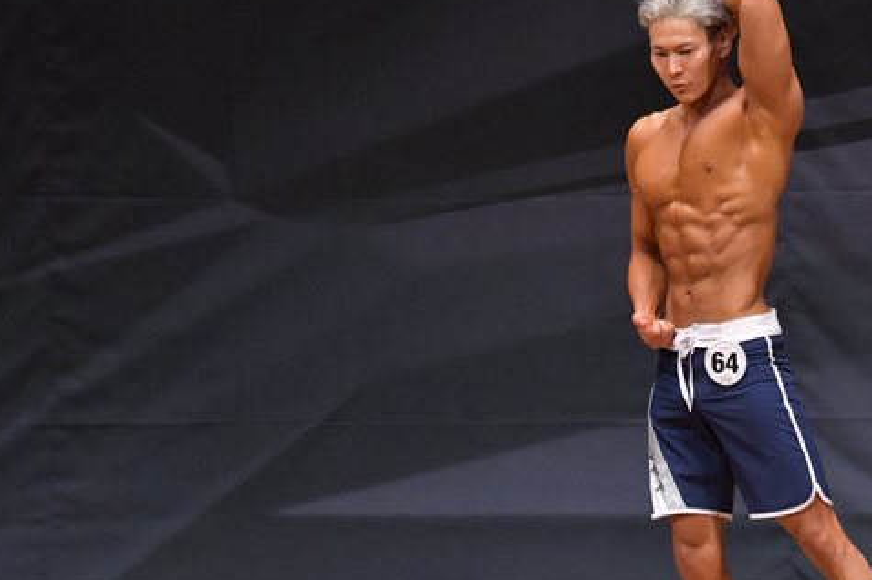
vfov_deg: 3.0
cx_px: 665
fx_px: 11183
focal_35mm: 462
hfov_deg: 4.5
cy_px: 387
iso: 6400
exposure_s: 1/400
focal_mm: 190
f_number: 5.6
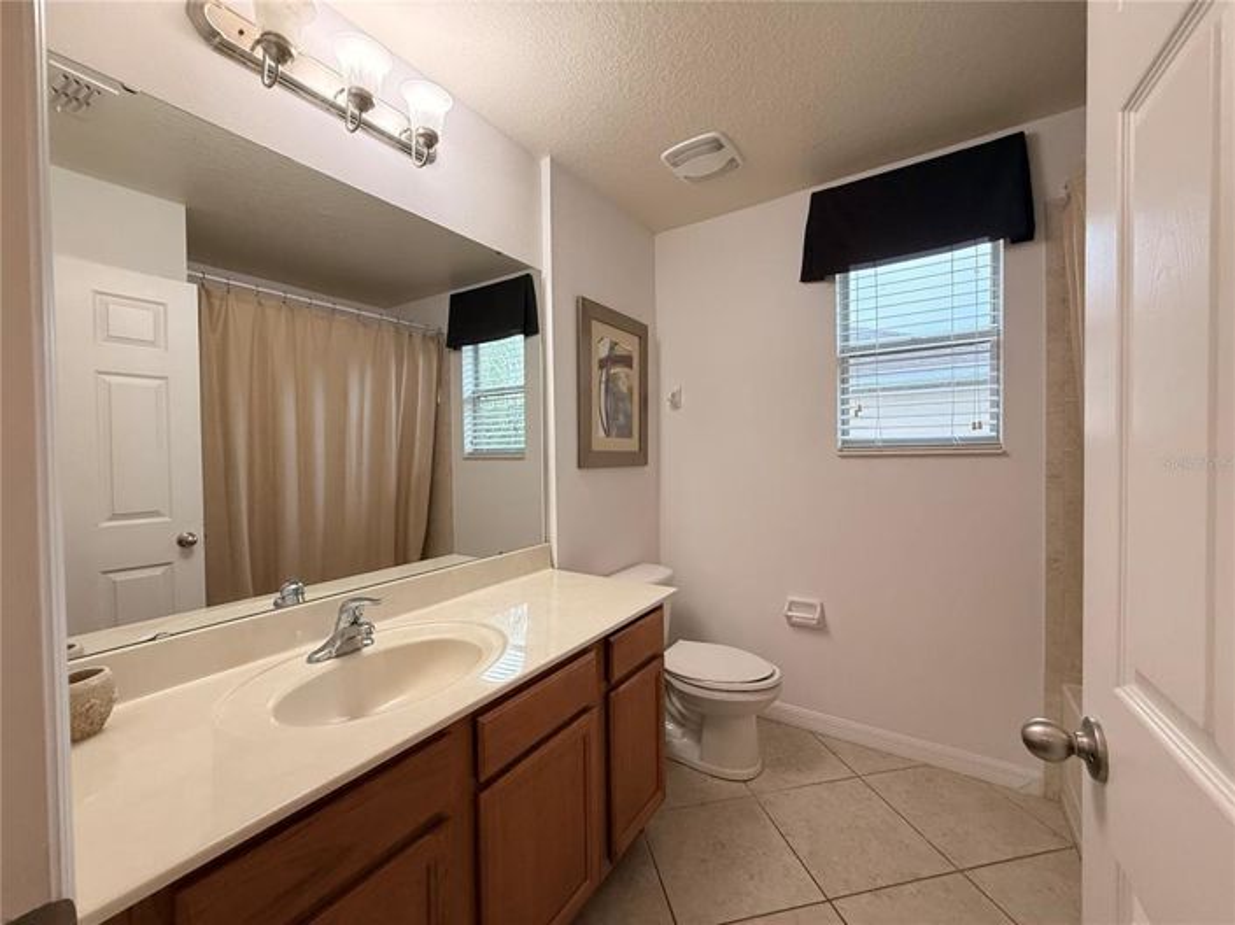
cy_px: 462
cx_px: 618
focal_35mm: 14
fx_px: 499
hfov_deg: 102.1
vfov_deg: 85.6
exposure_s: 1/120
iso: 400
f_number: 2.2
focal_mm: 2.22
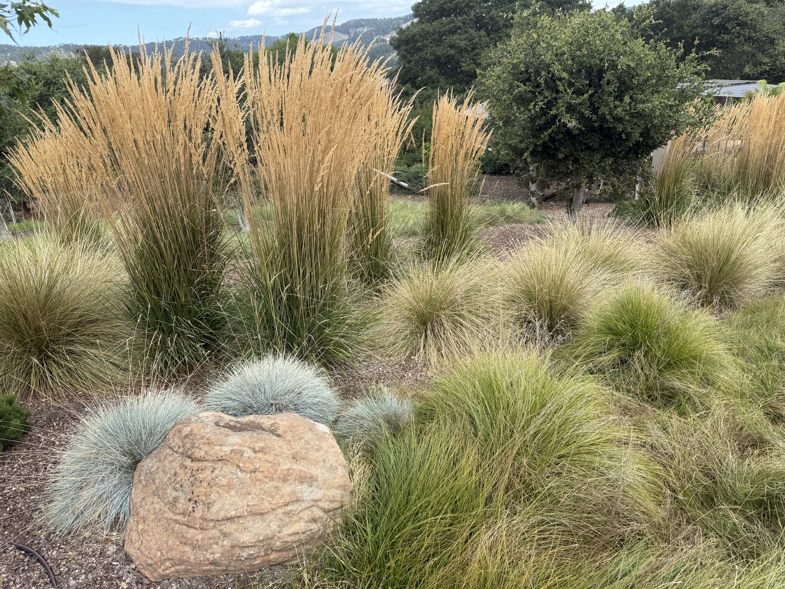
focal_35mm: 24
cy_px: 294
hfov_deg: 71.6
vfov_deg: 56.8
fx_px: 544
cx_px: 392
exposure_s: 1/1727
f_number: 1.78
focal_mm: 6.76
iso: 80
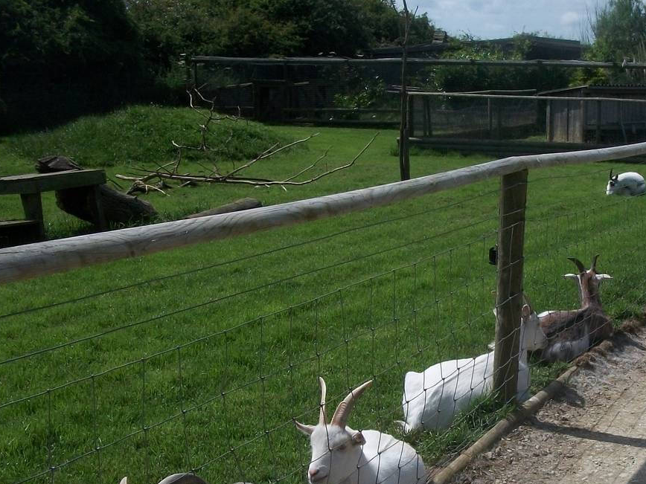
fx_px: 1101
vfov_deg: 24.8
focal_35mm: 59
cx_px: 483
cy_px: 297
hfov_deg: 32.1
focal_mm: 5.7
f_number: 5.5
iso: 80
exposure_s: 1/640
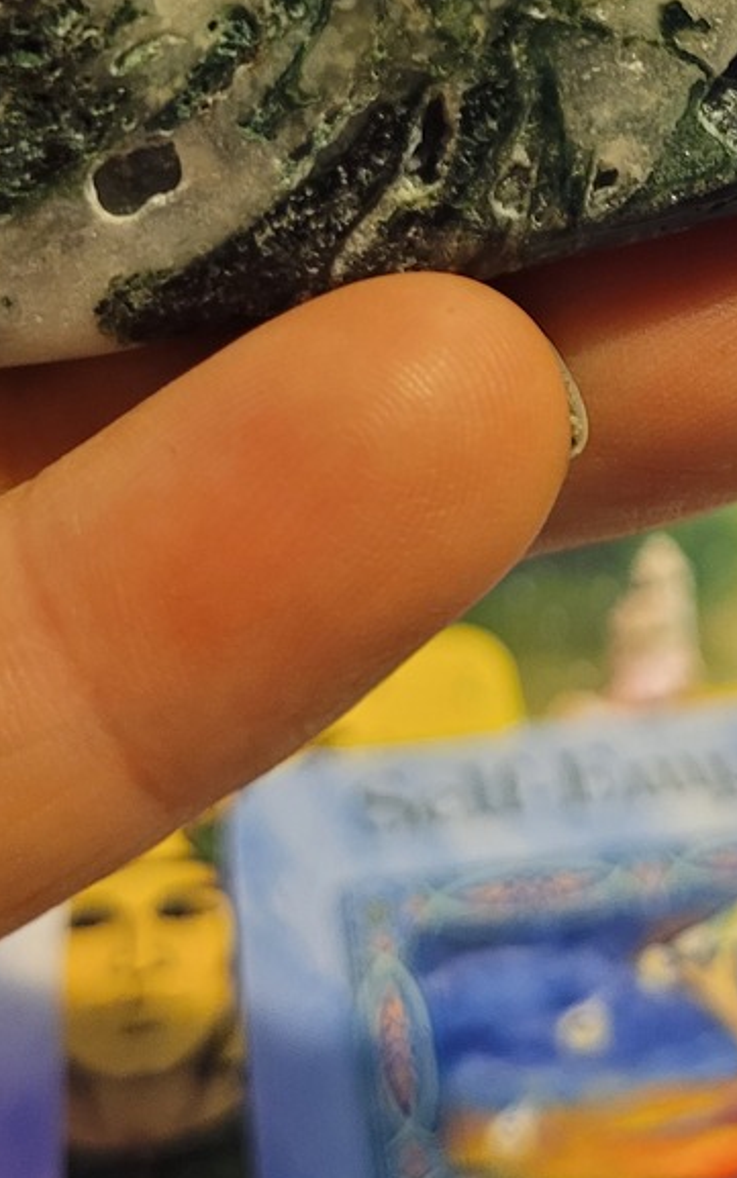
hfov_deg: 20.2
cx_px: 530
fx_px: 2055
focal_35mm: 64
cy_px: 171
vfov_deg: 30.9
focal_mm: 5.4
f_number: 1.8
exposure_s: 1/40
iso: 500
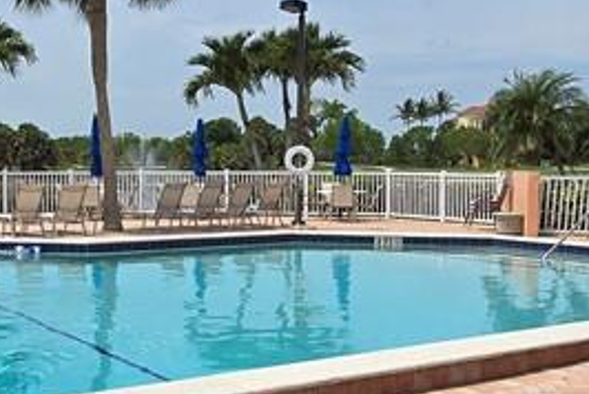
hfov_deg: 37.4
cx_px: 166
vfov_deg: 26.0
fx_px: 852
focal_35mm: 52
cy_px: 226
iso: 50
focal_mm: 2.2
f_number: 2.2
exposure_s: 1/4517
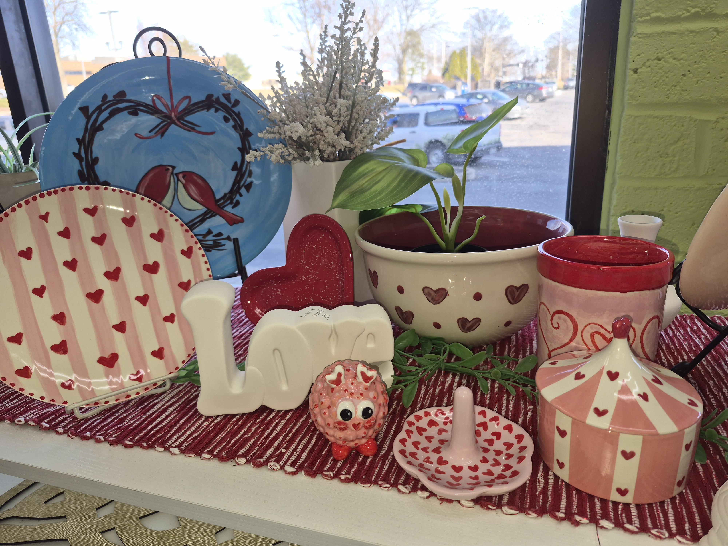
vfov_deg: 58.9
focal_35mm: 23
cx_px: 364
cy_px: 273
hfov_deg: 73.9
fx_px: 484
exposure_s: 1/309
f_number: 1.8
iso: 25
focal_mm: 5.4
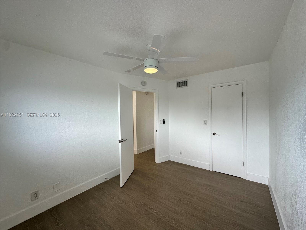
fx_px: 124
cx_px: 153
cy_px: 115
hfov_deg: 102.1
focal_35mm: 14
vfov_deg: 85.7
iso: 80
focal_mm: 2.22
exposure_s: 1/120
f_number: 2.2
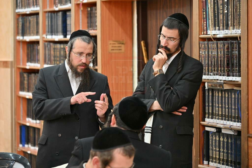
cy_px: 84
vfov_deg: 11.4
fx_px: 840
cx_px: 126
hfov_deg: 17.1
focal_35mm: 120
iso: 1600
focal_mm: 120
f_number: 4
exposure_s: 1/400
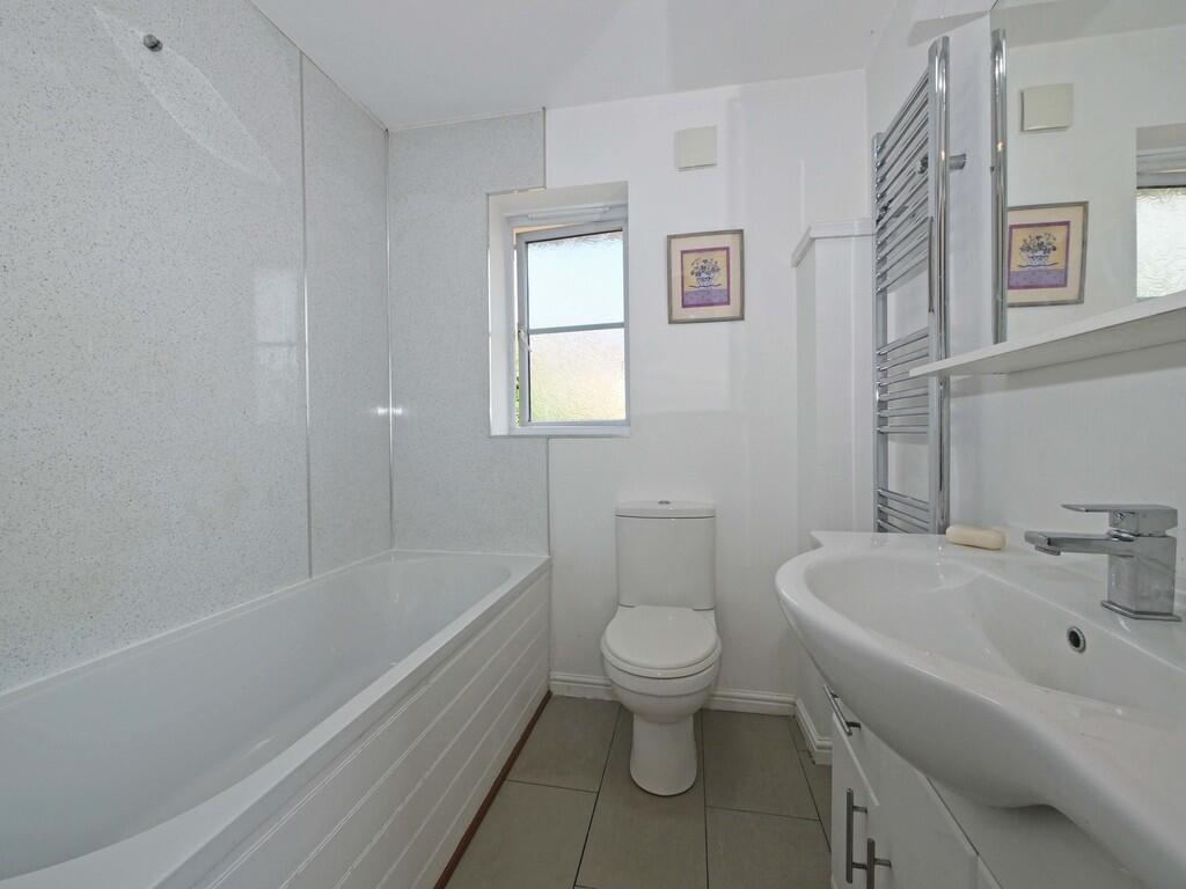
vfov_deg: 85.7
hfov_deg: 102.1
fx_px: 480
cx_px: 593
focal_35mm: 14
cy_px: 444
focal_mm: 7
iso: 400
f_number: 8
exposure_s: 1/125
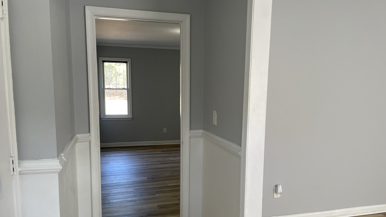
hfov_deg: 66.1
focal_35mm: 29
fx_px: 297
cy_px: 134
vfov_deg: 39.9
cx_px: 192
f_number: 1.6
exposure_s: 1/121
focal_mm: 4.2
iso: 80
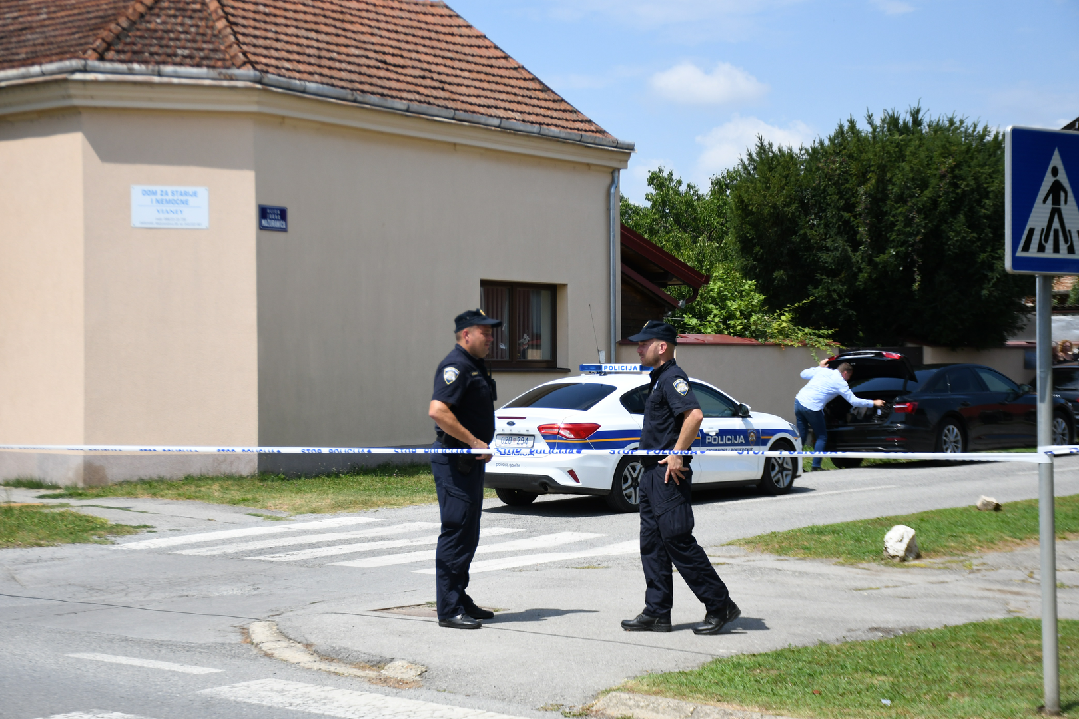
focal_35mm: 57
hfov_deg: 35.1
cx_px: 540
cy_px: 360
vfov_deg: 23.8
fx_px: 1708
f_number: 4.2
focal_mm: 38
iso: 400
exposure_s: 1/3200
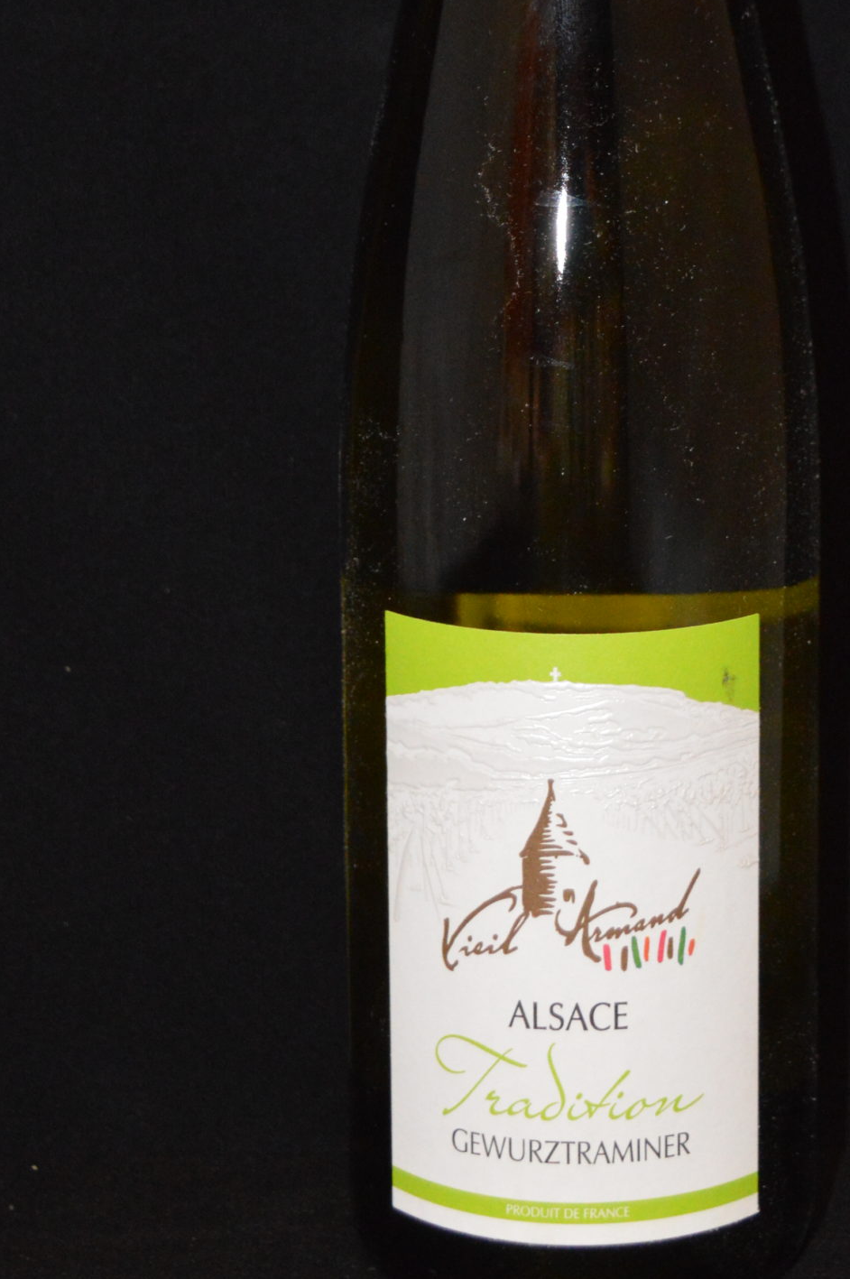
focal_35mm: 103
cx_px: 607
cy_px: 191
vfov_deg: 19.6
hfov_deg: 13.2
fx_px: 3655
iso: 3200
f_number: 4.8
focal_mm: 38
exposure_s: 1/60
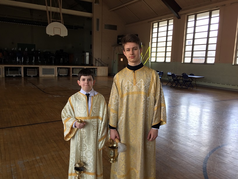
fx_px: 199
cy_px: 90
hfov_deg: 61.7
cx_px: 119
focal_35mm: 29
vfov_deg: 48.2
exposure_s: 1/40
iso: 32
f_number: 2.2
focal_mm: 4.15
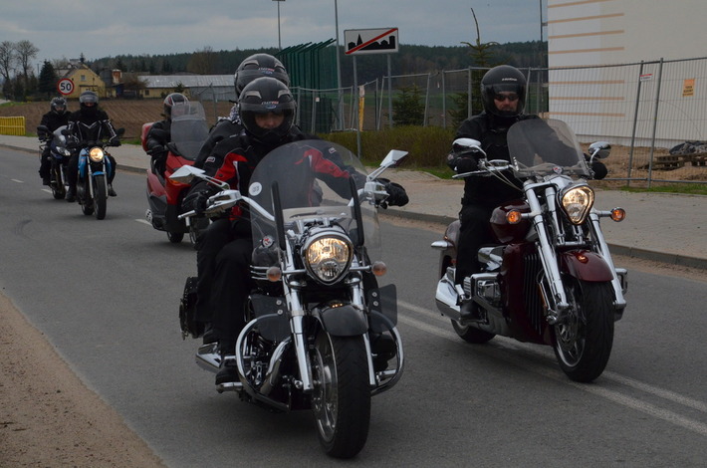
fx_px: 2057
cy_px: 234
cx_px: 354
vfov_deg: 13.0
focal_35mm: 105
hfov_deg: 19.5
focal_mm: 70
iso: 1600
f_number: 10
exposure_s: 1/1600
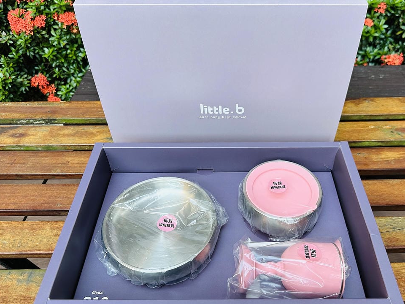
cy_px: 154
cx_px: 227
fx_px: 351
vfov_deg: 46.8
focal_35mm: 30
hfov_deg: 59.8
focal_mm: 6.86
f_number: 1.78
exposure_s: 1/121
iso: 125
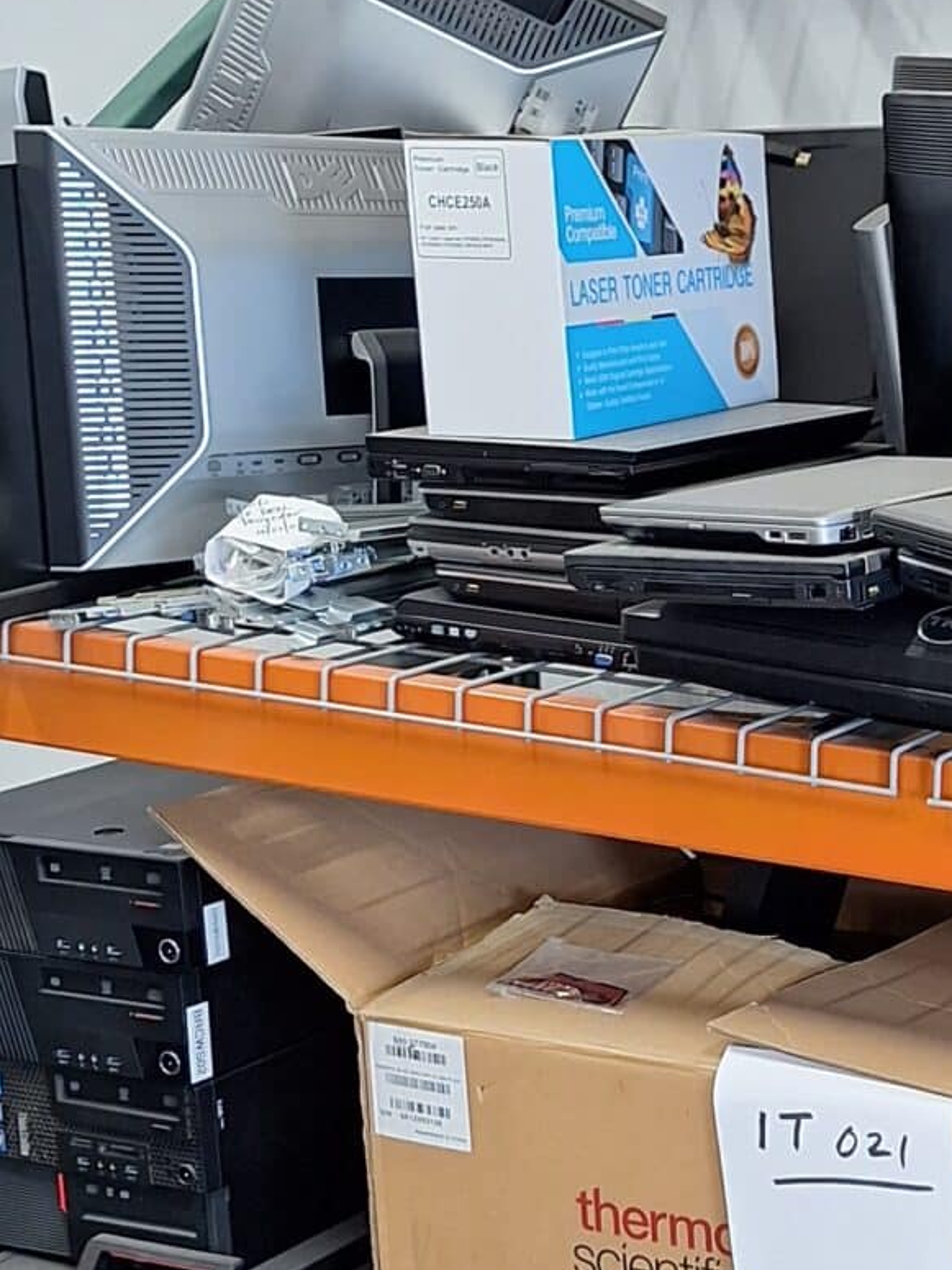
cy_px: 791
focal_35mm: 76
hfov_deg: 17.6
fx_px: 2788
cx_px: 1388
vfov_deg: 25.6
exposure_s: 1/40
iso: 64
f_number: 1.8
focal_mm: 5.54
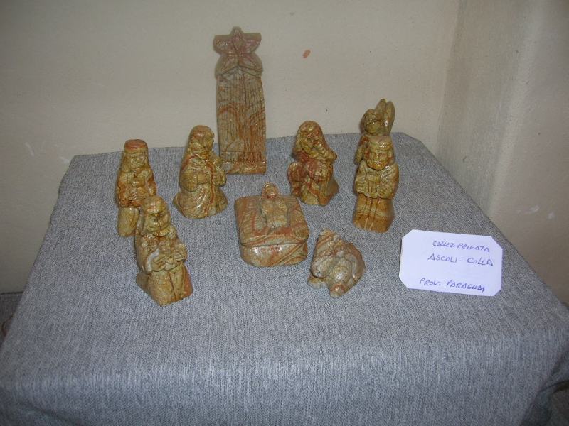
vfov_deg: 41.8
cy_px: 213
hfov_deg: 54.0
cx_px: 284
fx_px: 559
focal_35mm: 34
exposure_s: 1/60.1
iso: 50
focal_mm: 5.7
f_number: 2.9
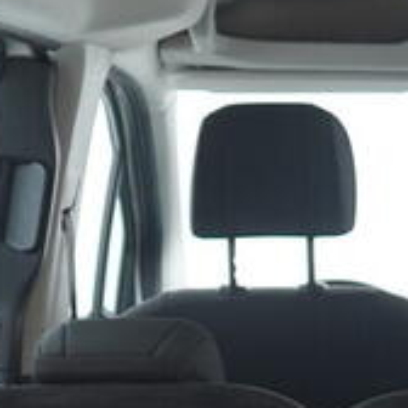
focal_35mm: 187
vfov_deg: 9.1
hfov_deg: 9.2
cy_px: 645
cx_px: 508
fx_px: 2494
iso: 250
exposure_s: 1/40
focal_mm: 24
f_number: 2.8
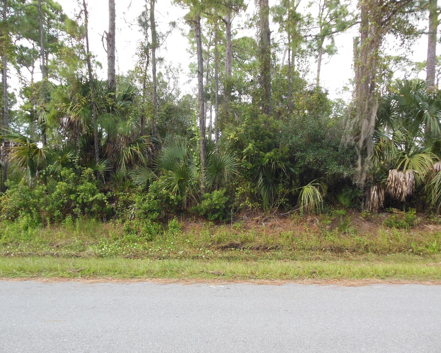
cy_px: 178
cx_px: 217
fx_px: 352
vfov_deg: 53.2
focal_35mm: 27
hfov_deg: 64.1
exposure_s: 1/160
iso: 125
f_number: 3.2
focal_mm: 4.5
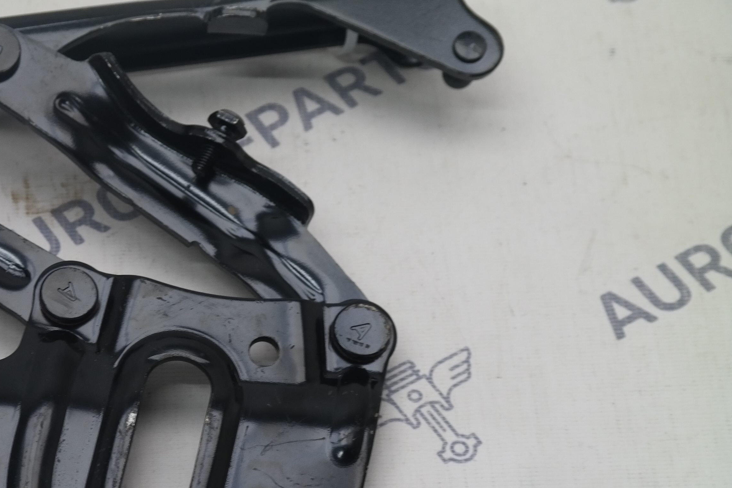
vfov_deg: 9.7
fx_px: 2887
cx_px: 116
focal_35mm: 142
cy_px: 336
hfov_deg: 14.3
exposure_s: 1/80
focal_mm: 55
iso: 400
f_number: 5.6
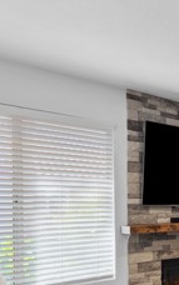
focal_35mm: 40
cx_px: 259
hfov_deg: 25.3
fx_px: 311
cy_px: 209
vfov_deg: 47.6
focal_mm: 14
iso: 100
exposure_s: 1/2.5
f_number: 9
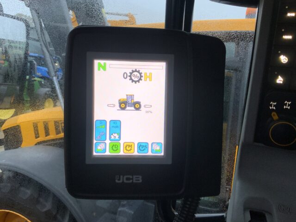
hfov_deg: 61.7
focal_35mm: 29
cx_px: 148
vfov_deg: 48.2
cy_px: 111
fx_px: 248
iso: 125
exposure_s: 1/60
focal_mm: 3
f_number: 1.8
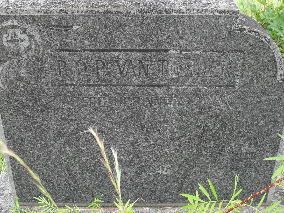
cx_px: 142
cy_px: 105
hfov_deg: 38.2
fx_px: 410
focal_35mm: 50
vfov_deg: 29.1
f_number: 3.9
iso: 100
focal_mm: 8.7
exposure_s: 1/60
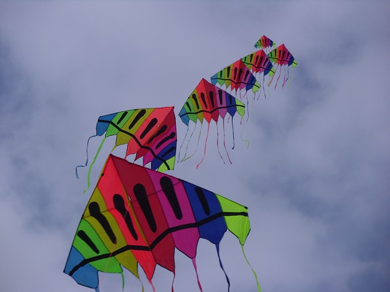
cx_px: 195
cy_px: 146
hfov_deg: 13.4
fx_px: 1656
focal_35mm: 147
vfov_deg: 10.1
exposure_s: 1/145
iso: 80
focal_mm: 26.6
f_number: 14.5
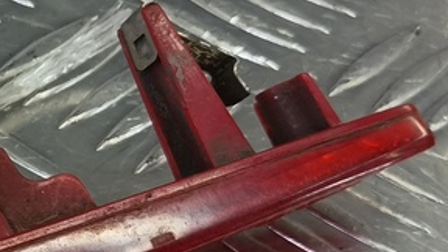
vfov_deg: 13.3
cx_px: -232
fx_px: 1057
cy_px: 278
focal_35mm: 89
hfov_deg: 20.4
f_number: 1.6
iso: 101
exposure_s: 1/50
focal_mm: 4.11
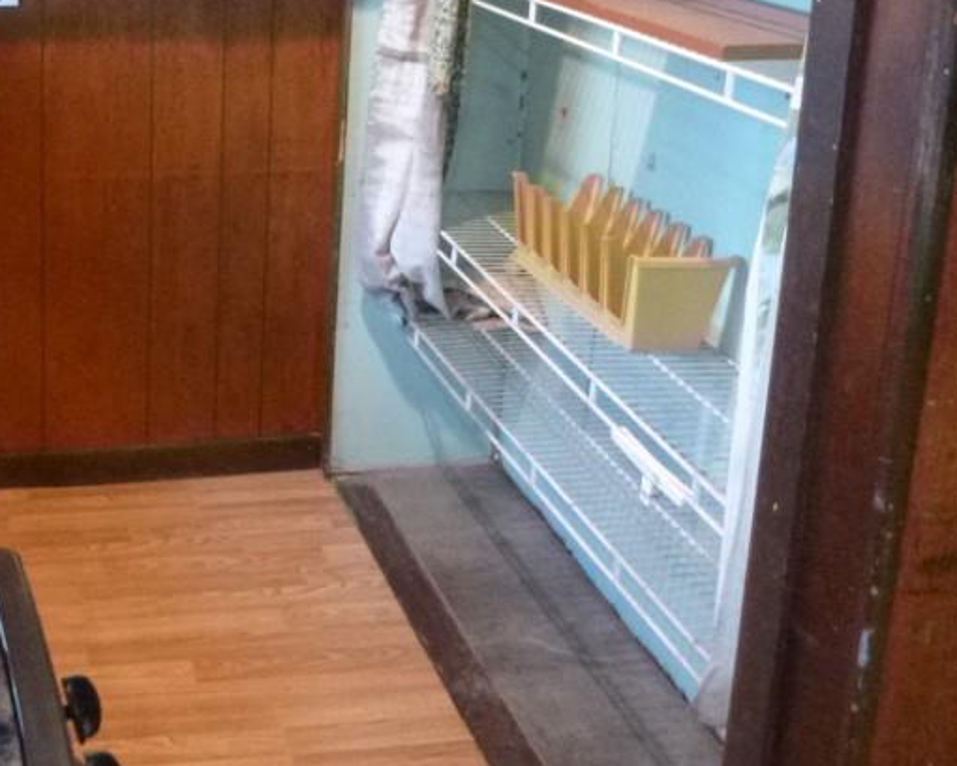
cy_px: 122
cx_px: 68
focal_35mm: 49
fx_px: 1388
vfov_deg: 29.9
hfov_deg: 35.4
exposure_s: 1/13
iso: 800
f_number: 3.1
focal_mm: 4.5
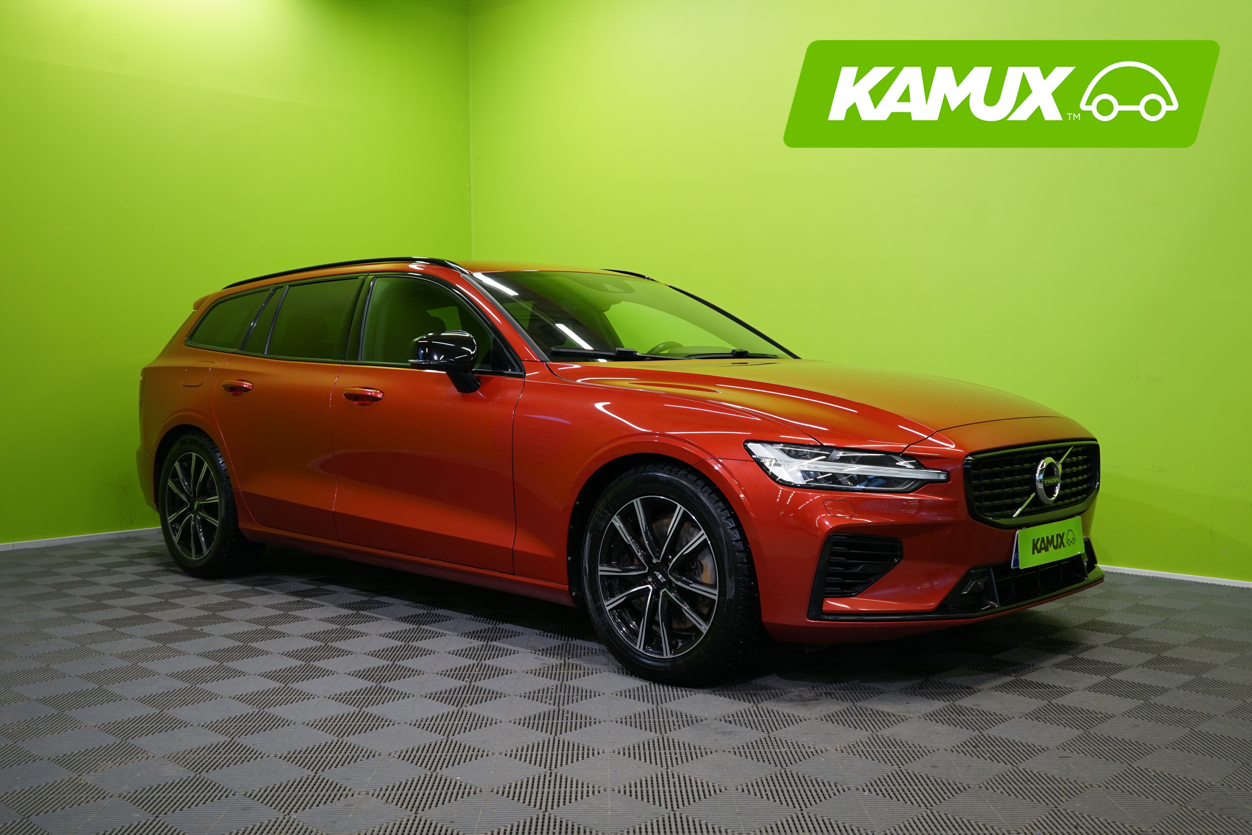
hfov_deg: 53.1
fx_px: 1252
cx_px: 626
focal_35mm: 36
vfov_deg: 36.9
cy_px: 418
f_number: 5
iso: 500
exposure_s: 1/40
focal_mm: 36
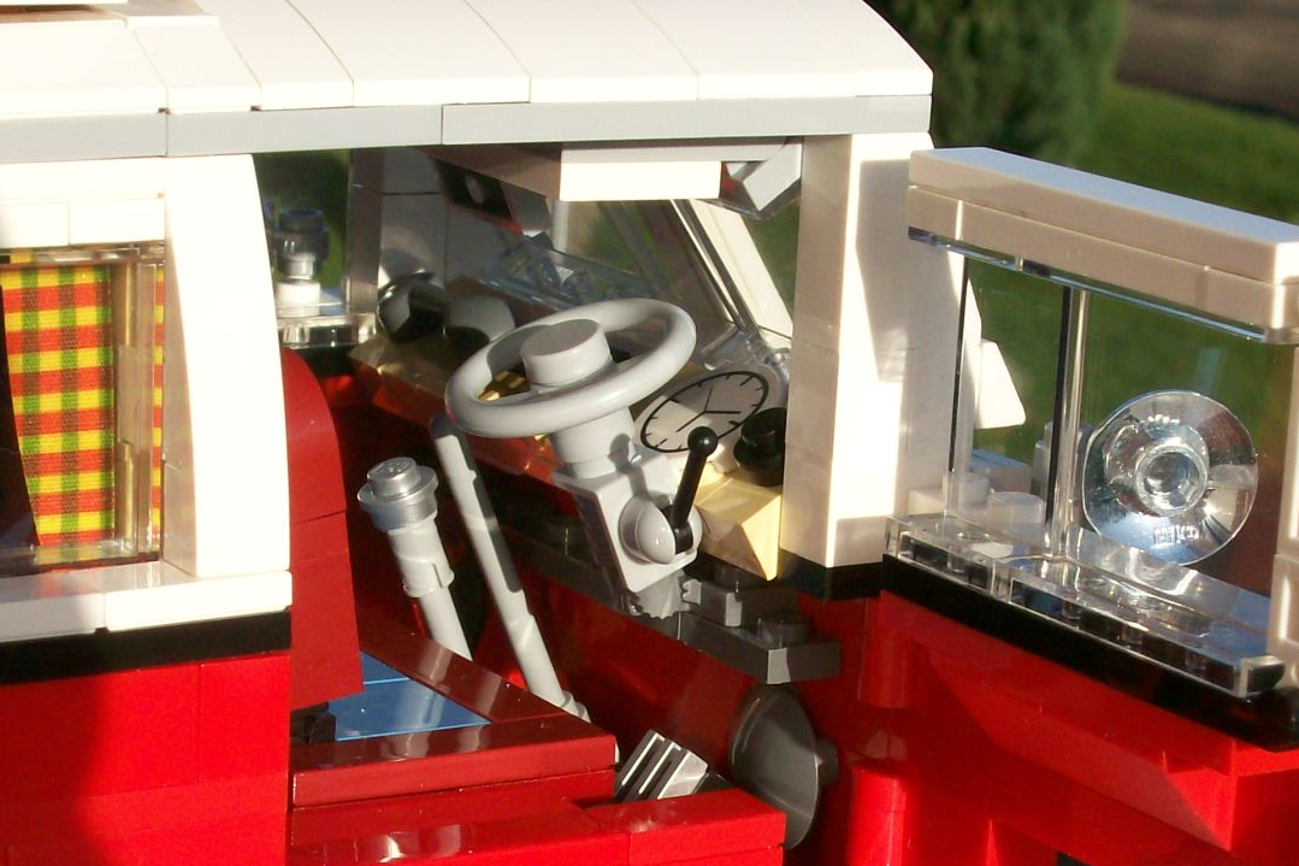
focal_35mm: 108
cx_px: 696
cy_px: 630
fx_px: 3896
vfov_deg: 12.6
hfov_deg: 18.9
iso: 80
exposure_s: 1/473
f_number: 6.7
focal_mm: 11.6
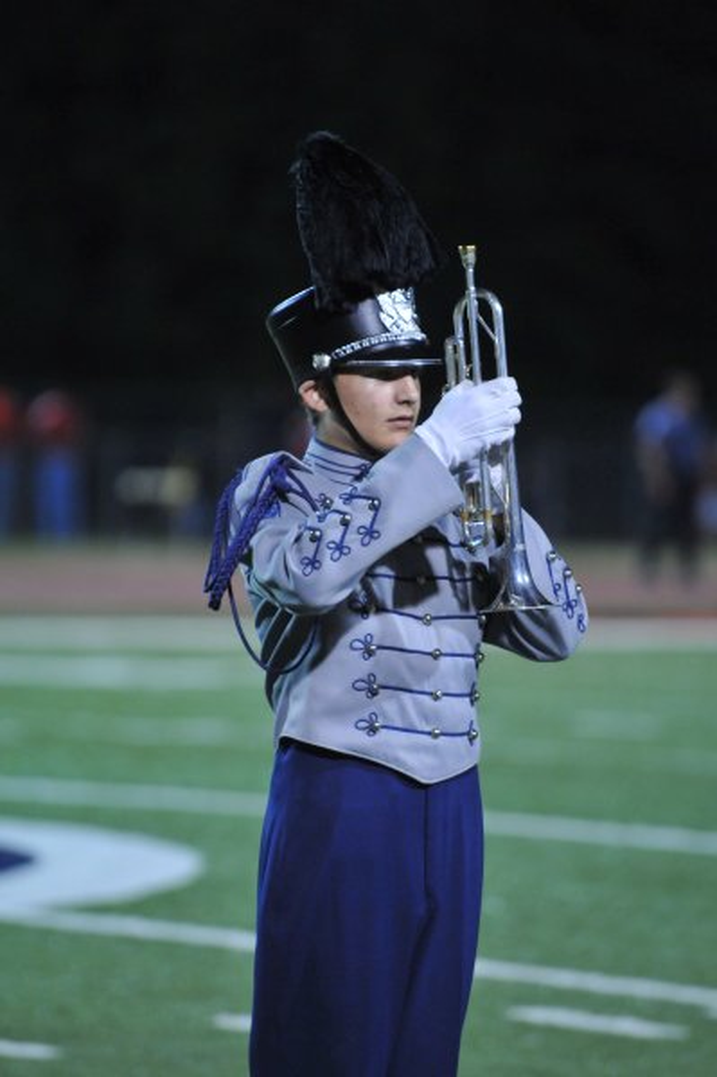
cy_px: 538
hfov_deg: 4.6
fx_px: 8977
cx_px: 358
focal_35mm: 300
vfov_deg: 6.9
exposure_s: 1/160
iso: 1600
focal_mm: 200
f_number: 2.8
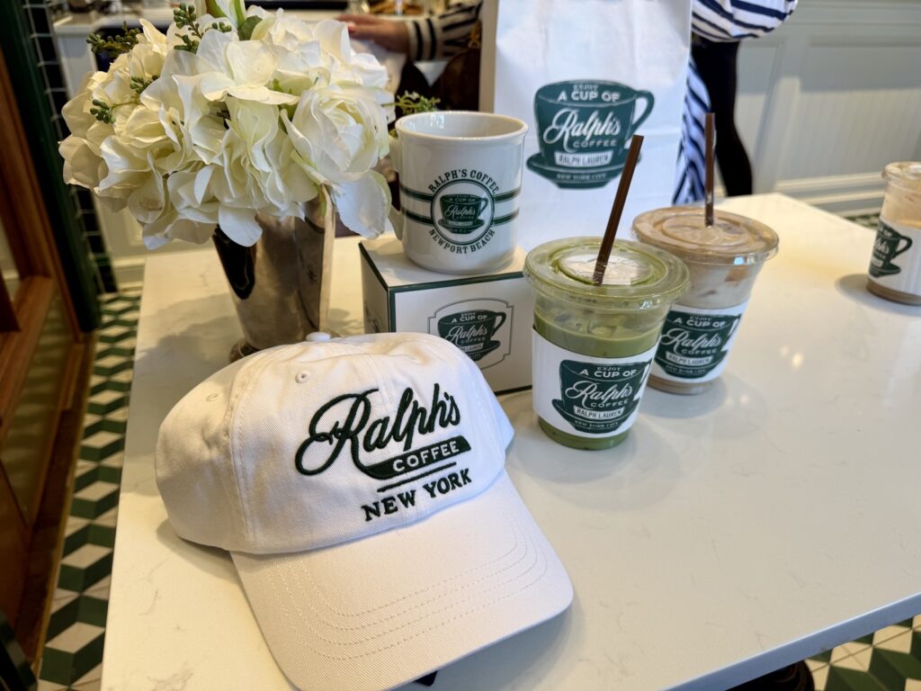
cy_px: 346
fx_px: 639
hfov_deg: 71.6
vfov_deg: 56.8
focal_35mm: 24
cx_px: 460
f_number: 1.78
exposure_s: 1/120
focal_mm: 6.76
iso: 64
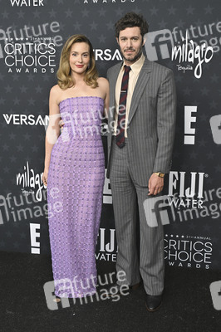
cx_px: 110
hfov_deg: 31.8
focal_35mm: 42
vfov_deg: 46.4
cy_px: 166
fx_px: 387
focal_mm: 42
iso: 1250
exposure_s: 1/320
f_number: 5.6
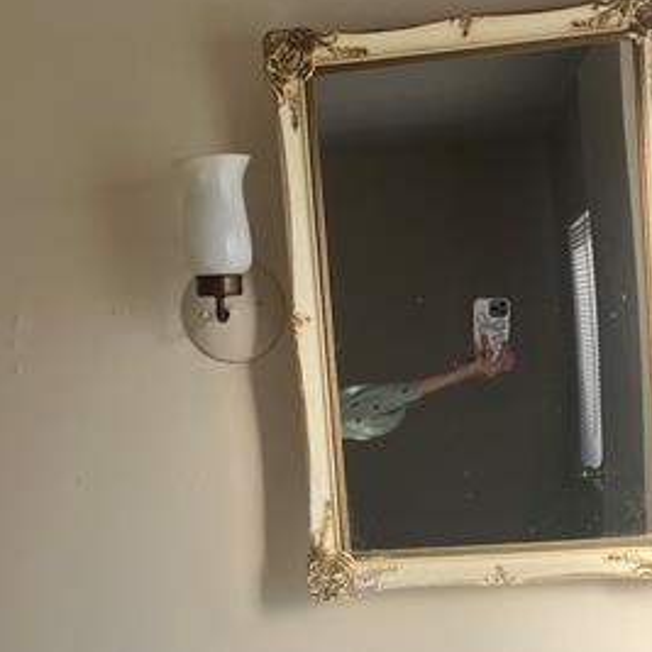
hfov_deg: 26.1
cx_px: 269
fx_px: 1406
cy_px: 452
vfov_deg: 25.9
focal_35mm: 66
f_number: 1.5
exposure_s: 1/536
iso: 50
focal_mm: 5.7
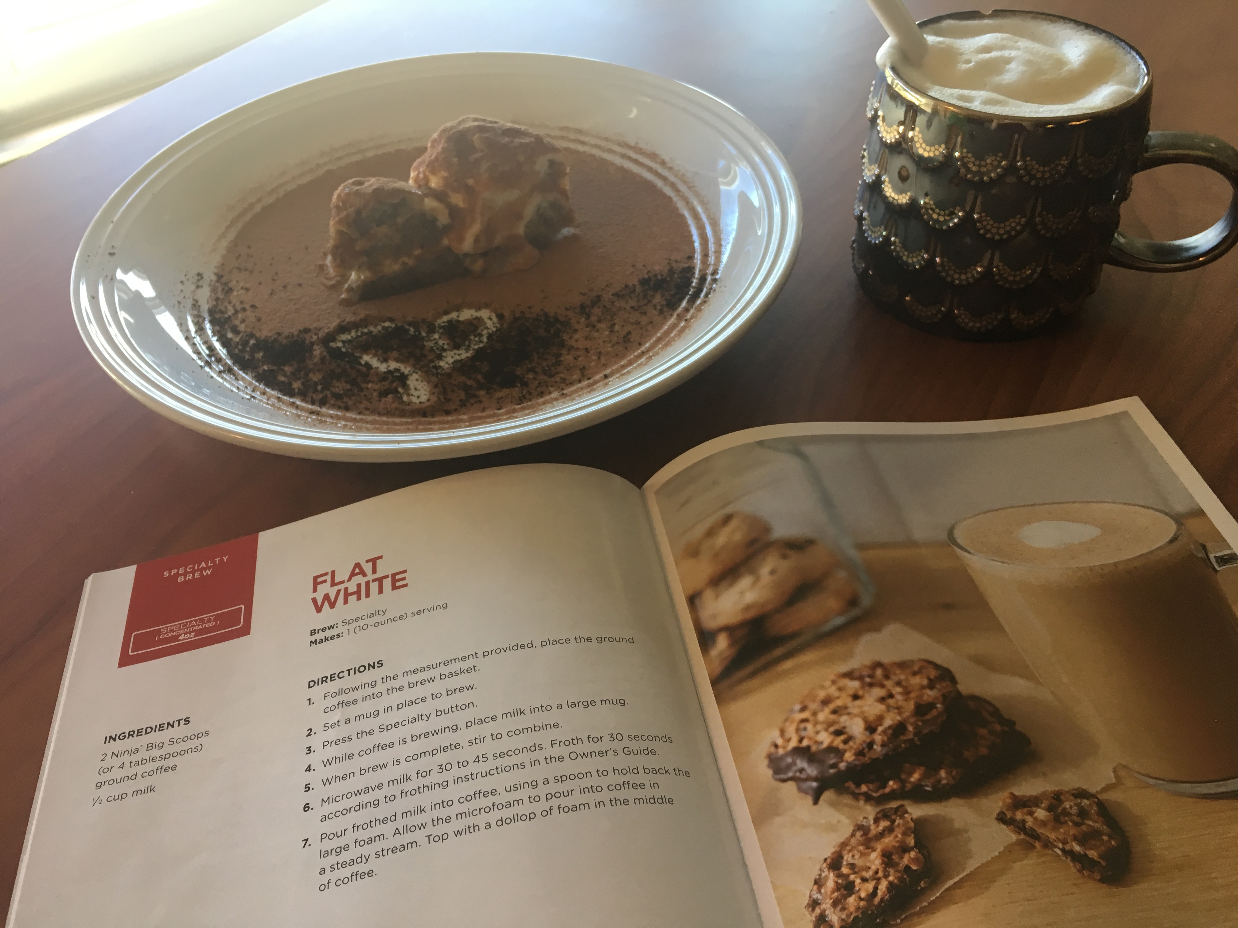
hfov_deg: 61.7
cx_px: 619
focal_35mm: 29
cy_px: 464
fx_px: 1037
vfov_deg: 48.2
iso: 25
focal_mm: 4.15
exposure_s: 1/30
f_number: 2.2
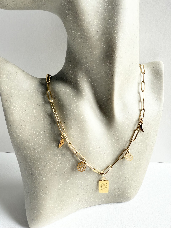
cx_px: 86
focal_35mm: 24
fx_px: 158
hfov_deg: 56.8
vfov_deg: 71.6
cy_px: 114
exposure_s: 1/99
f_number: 2.2
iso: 125
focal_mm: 2.22
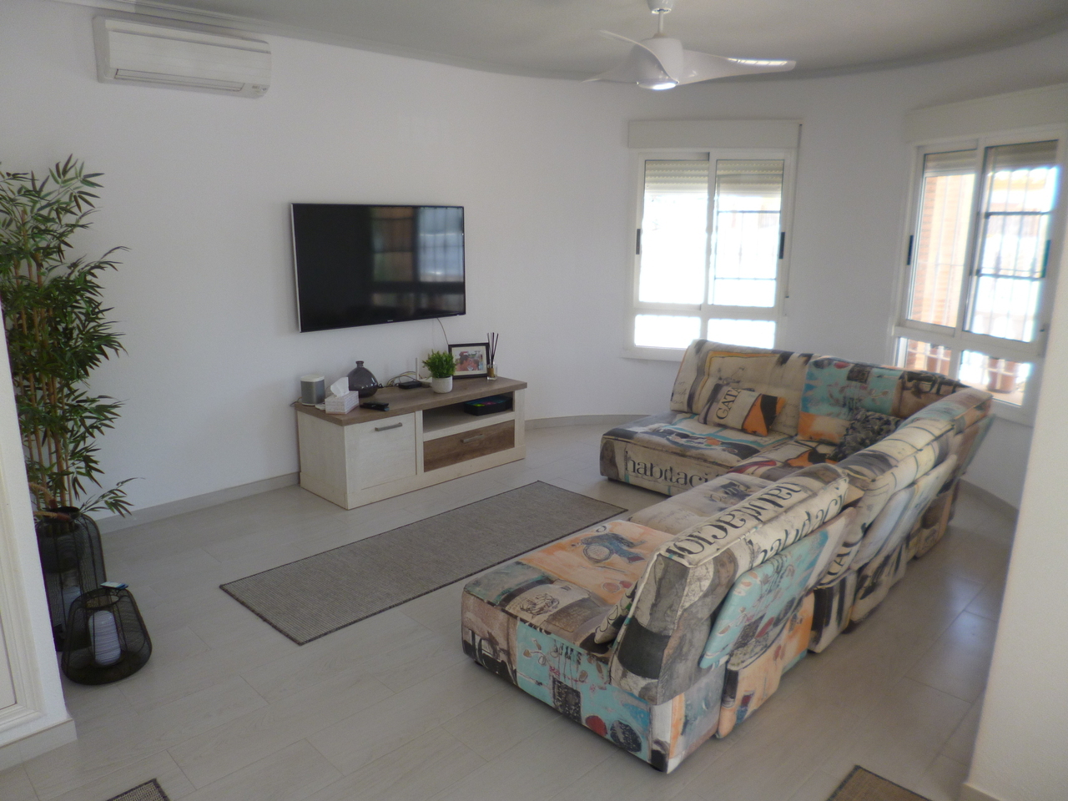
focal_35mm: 24
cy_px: 400
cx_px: 534
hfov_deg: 71.6
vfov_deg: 56.8
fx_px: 740
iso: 100
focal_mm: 4.3
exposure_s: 1/80
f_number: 2.5
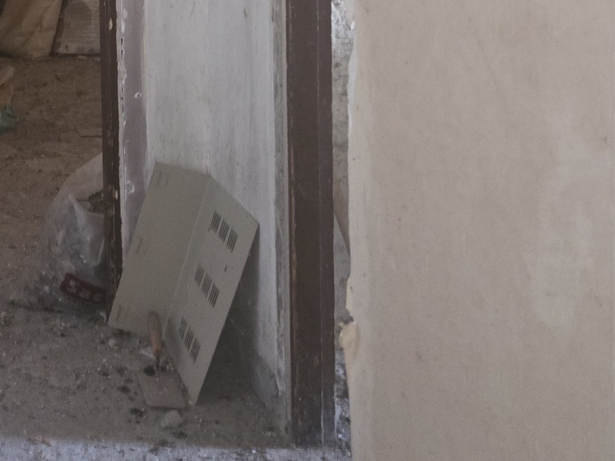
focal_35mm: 62
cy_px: -108
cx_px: -105
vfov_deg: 21.7
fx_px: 1101
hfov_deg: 27.7
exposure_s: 1/12
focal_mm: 5.4
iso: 640
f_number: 1.8
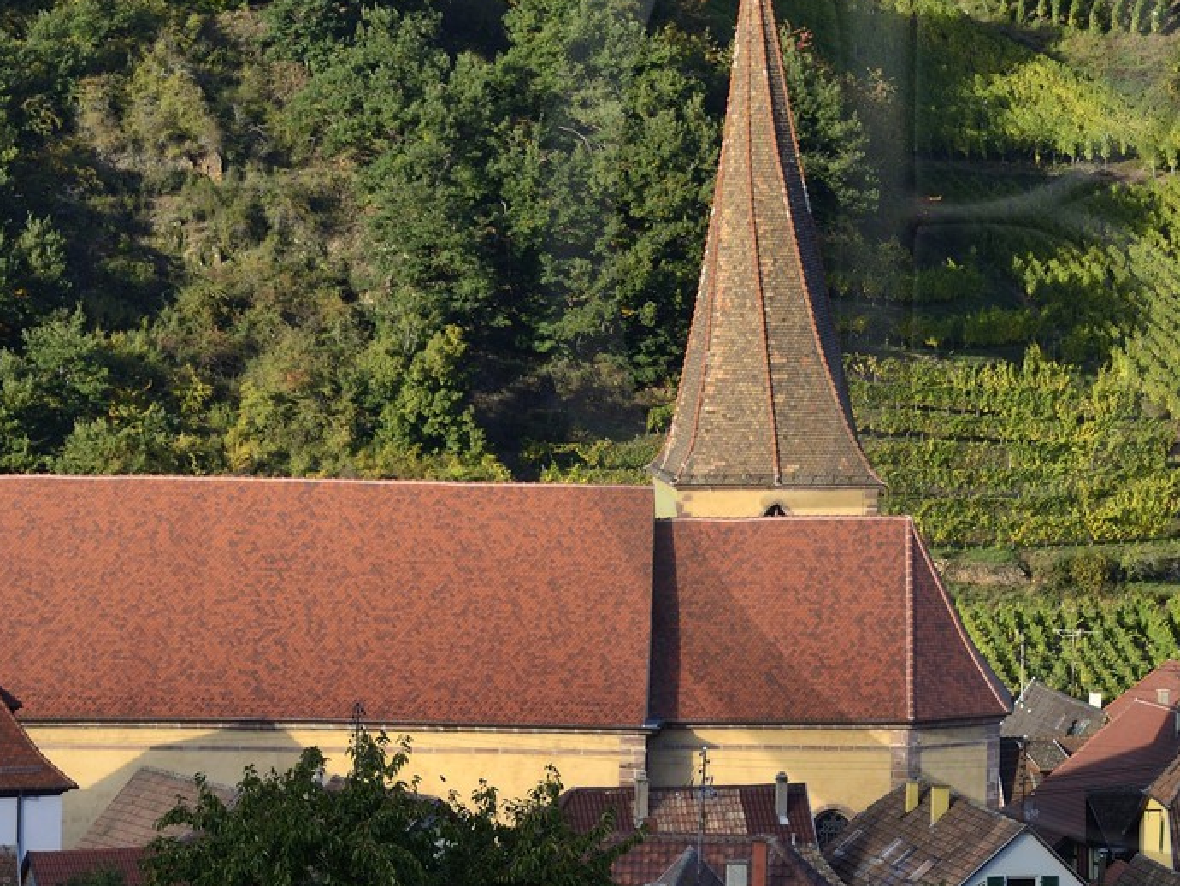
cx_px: 1245
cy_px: 229
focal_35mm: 312
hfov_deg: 6.3
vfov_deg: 4.8
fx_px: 10639
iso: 200
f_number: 10
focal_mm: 140
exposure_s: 1/200
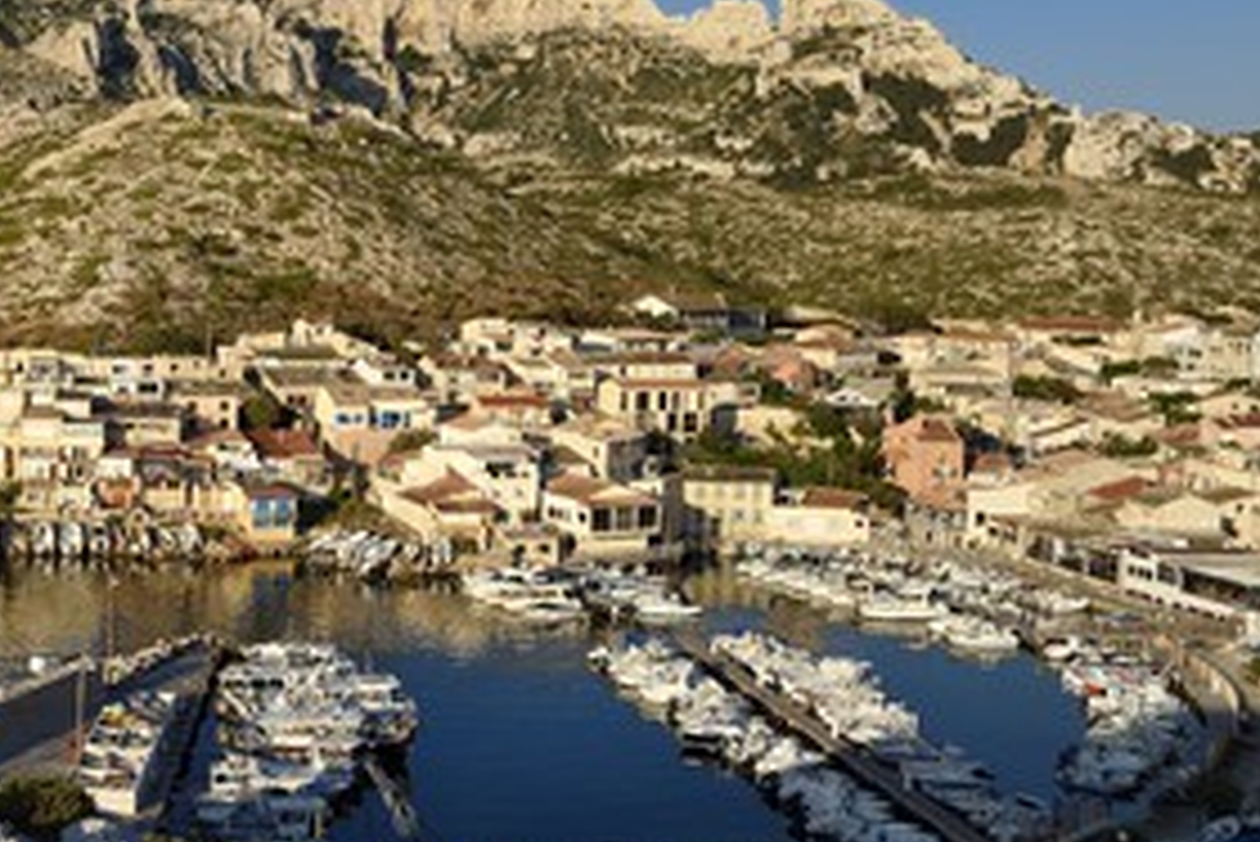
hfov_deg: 36.3
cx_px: 378
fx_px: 1891
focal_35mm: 54
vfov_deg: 25.0
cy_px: 315
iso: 200
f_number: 11
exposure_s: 1/250
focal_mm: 36
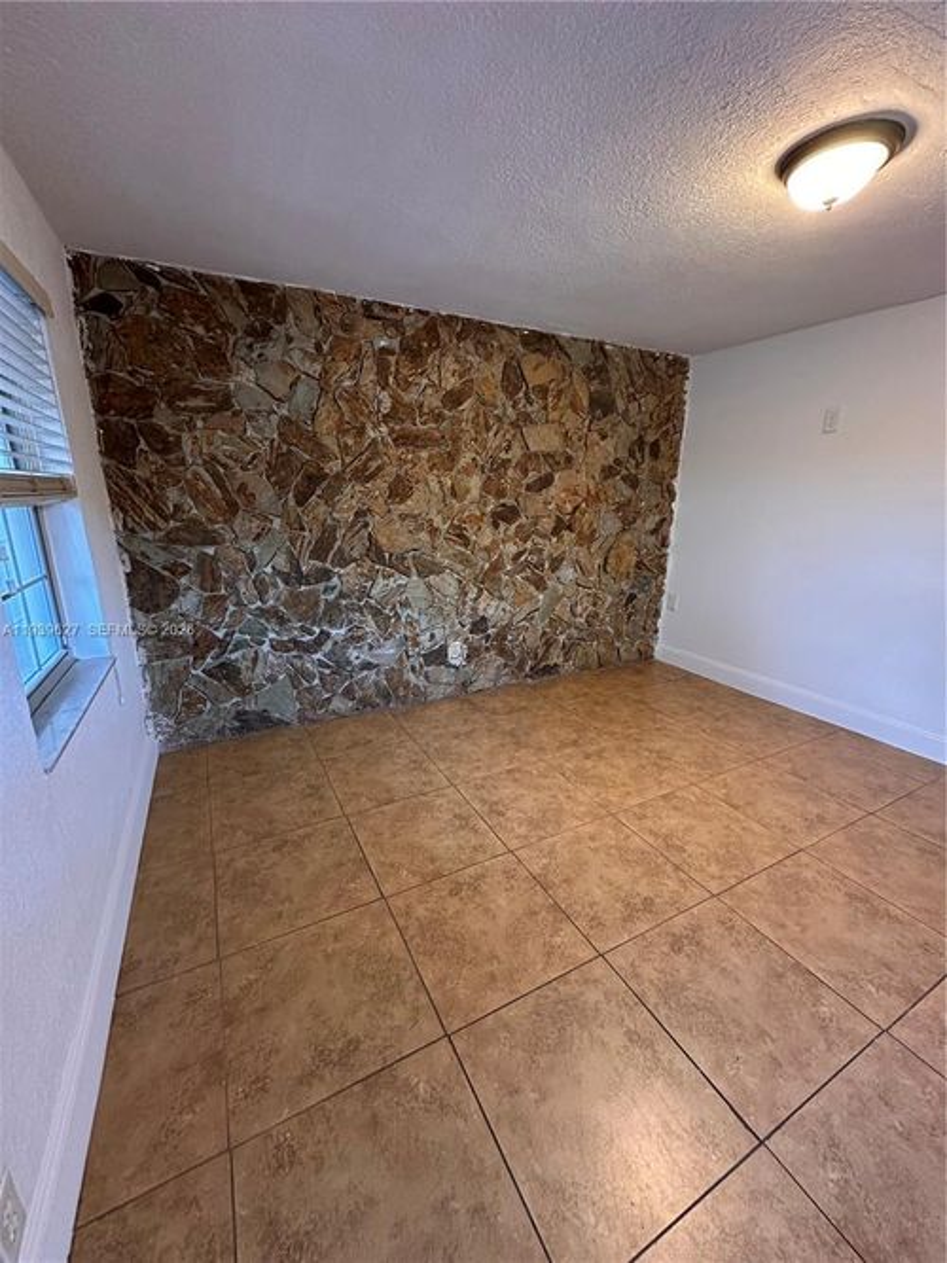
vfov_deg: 102.1
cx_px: 474
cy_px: 632
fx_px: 511
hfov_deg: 85.7
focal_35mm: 14
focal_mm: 2.22
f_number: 2.2
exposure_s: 1/60
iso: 800
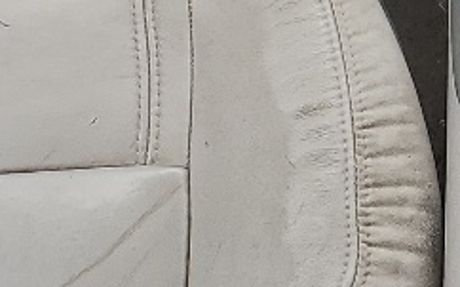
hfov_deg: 11.2
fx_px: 2281
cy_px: -276
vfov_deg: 7.0
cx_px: 627
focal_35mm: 182
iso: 50
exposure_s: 1/135
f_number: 1.5
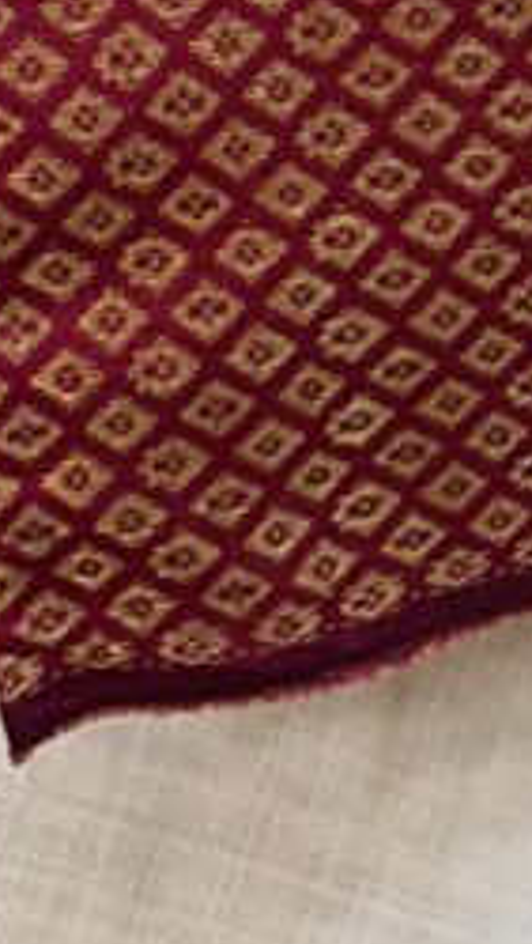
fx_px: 2903
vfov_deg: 15.8
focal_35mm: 116
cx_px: 1094
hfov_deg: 9.7
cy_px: -748
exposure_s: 1/100
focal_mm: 5.7
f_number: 1.5
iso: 80
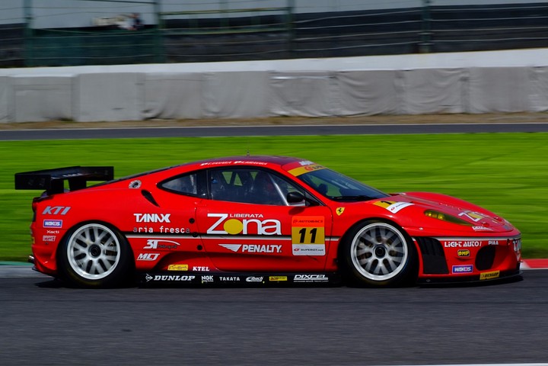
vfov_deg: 10.2
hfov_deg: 15.2
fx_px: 2055
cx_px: 274
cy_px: 183
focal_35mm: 135
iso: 100
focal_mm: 90
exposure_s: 1/250
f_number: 16
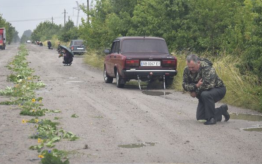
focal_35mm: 107
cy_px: 61
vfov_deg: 12.3
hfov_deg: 19.5
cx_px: 112
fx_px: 761
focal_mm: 55
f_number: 5.6
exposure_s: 1/640
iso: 800
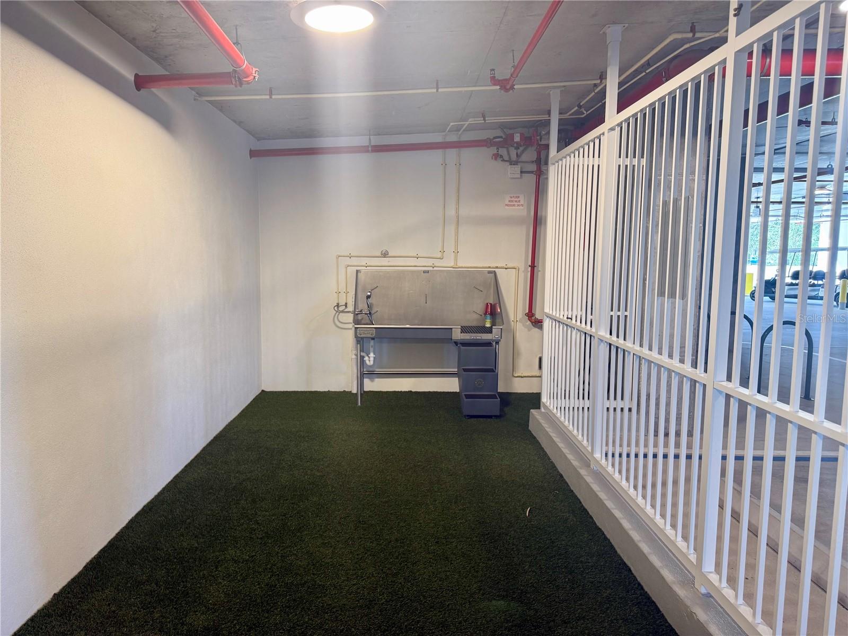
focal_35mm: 24
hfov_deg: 71.6
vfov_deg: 56.8
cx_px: 424
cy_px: 318
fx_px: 588
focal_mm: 6.76
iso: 160
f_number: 1.78
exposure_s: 1/121
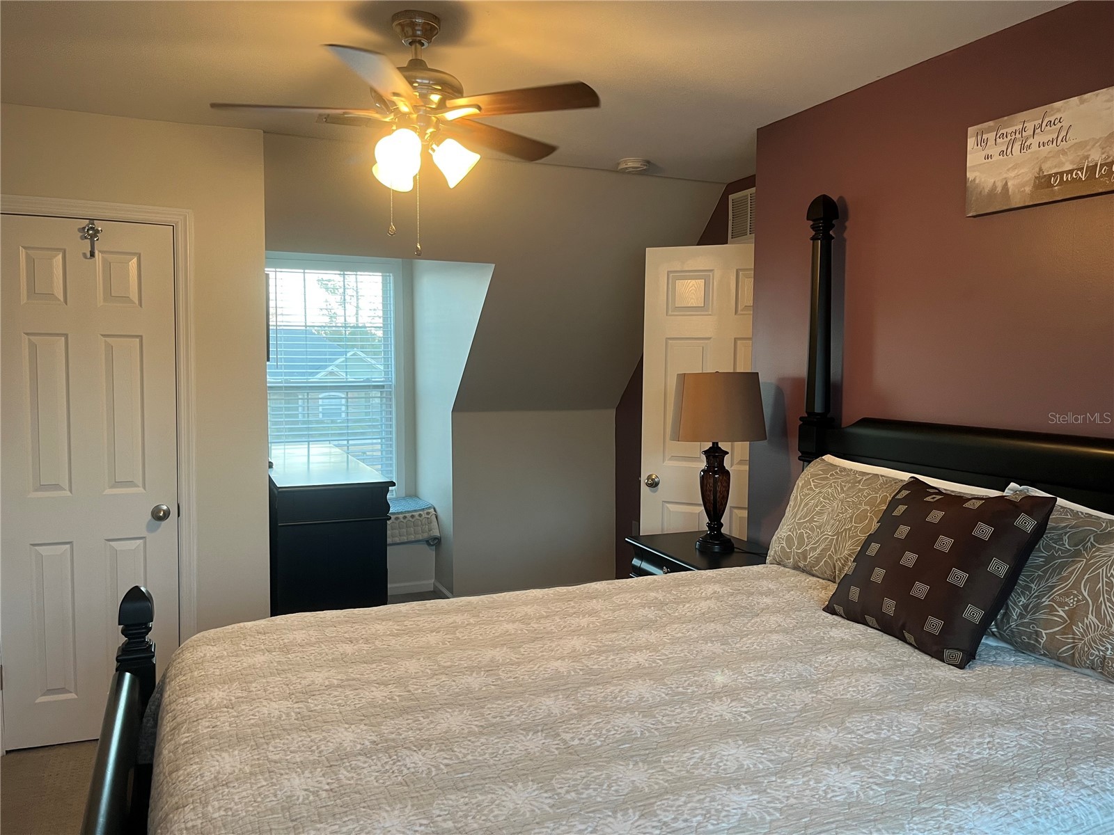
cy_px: 418
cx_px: 557
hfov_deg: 67.3
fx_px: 837
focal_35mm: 26
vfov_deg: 53.1
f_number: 1.6
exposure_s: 1/60
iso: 100
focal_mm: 5.1
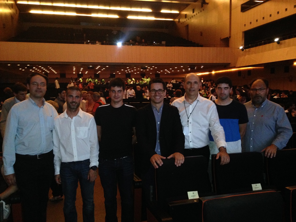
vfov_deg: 42.9
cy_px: 111
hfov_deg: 55.4
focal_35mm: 33
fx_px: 282
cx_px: 148
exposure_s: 1/16
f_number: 2.4
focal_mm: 4.12
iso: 400
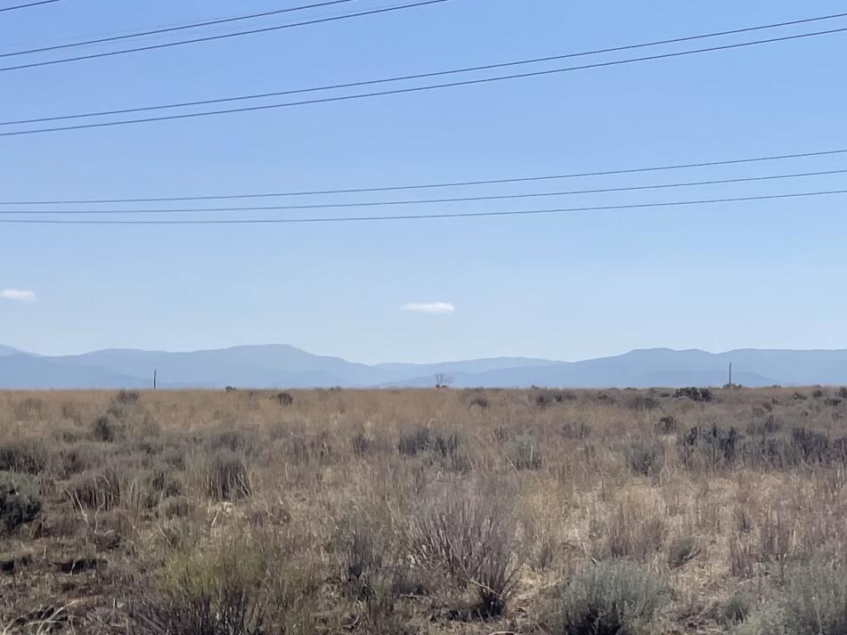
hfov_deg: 23.4
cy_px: 370
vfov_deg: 18.0
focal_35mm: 82
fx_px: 2006
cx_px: 708
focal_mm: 4.2
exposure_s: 1/7813
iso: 32
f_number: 1.6
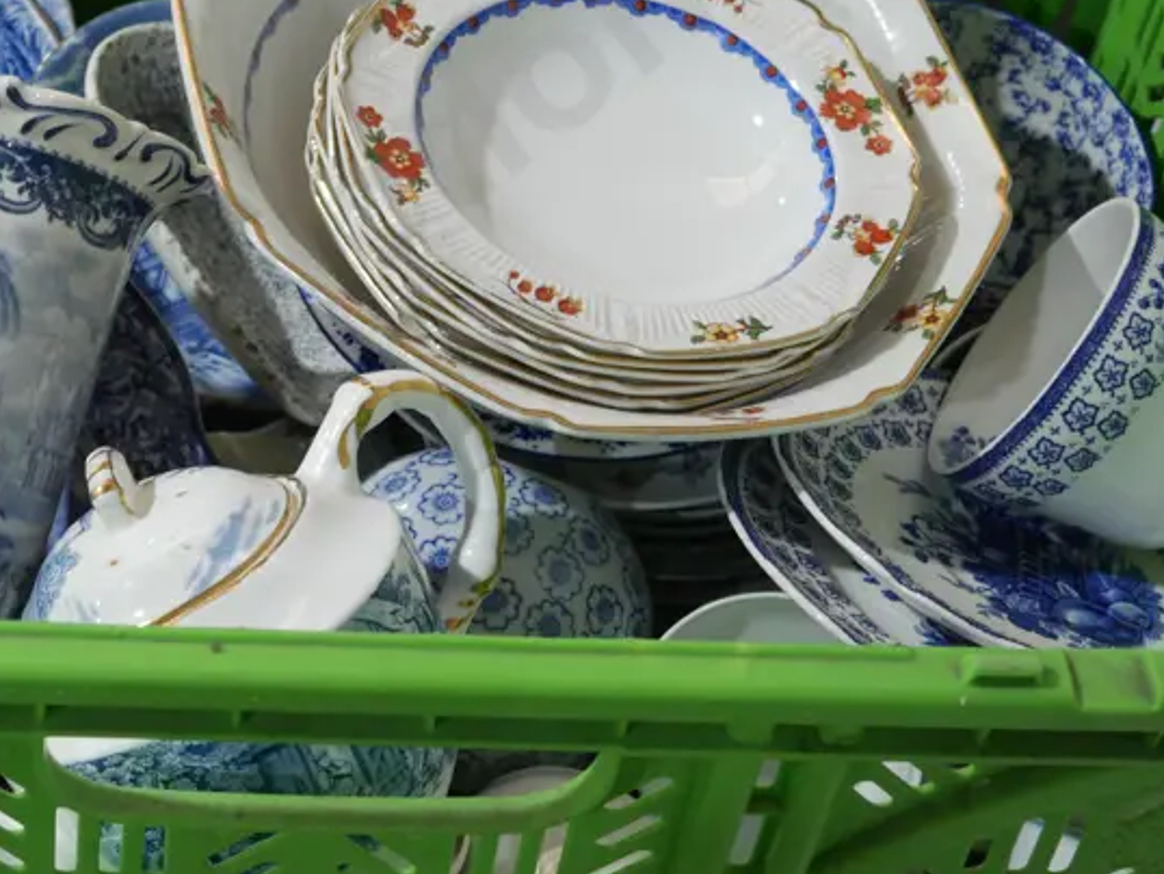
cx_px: 301
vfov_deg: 18.4
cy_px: 272
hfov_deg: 24.2
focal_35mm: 80
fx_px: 2691
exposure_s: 1/60
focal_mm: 21
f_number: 4.6
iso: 800
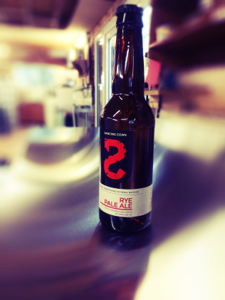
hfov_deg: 46.8
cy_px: 150
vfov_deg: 60.0
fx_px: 260
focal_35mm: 30
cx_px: 112
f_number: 2.2
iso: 50
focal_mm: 4.12
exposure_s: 1/50
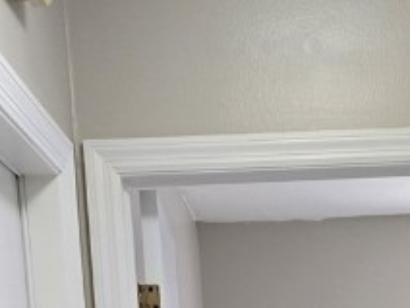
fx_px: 1315
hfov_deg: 17.5
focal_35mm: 111
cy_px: 630
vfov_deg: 11.8
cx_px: 360
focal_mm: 6.3
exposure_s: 1/120
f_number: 1.7
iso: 125
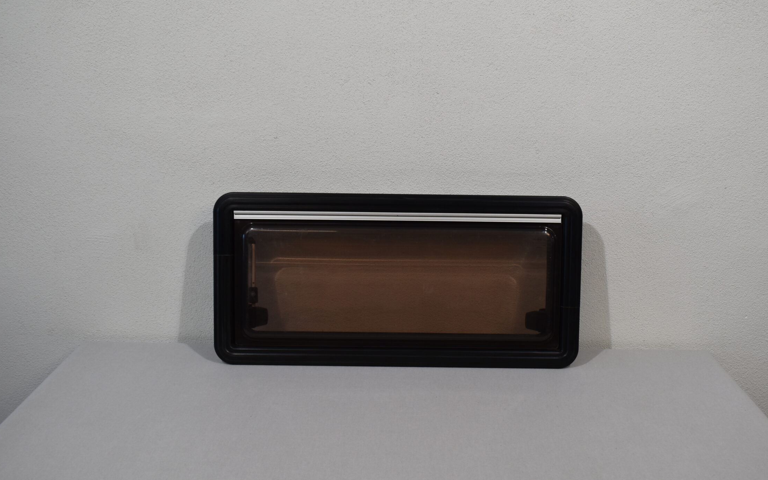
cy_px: 275
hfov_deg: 50.4
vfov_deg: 32.7
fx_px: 816
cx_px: 408
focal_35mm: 39
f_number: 5.6
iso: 360
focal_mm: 22
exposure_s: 1/125
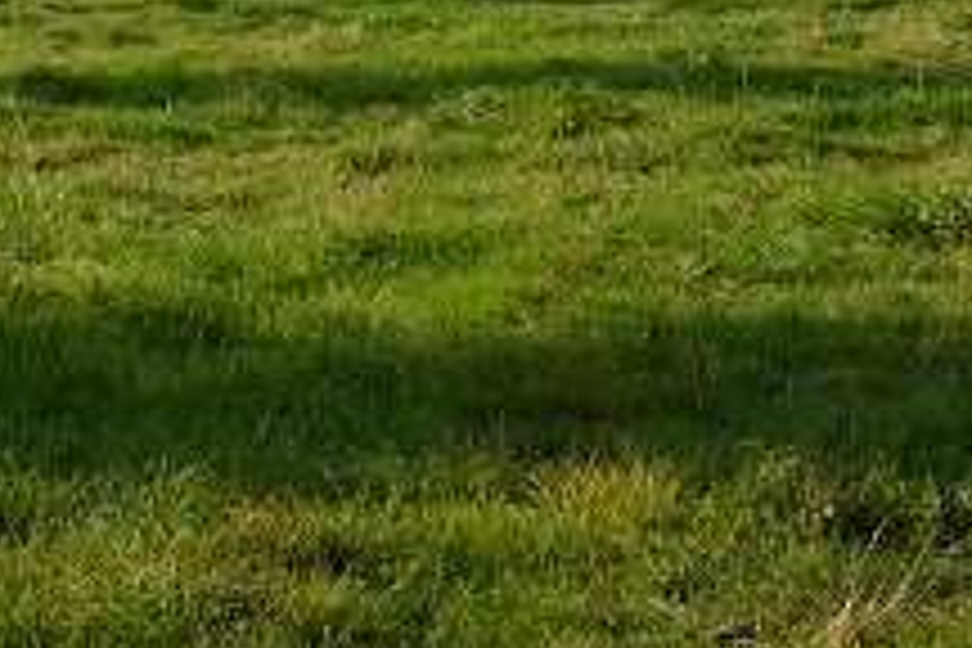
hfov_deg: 7.7
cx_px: -1188
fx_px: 6776
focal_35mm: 251
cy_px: -648
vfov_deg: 5.4
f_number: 8
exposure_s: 1/170
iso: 200
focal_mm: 35
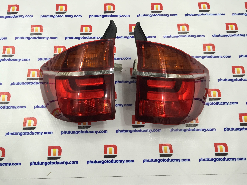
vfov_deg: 48.2
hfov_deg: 61.7
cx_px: 124
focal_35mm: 29
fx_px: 207
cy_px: 92
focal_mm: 4.15
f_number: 2.2
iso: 100
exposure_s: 1/30
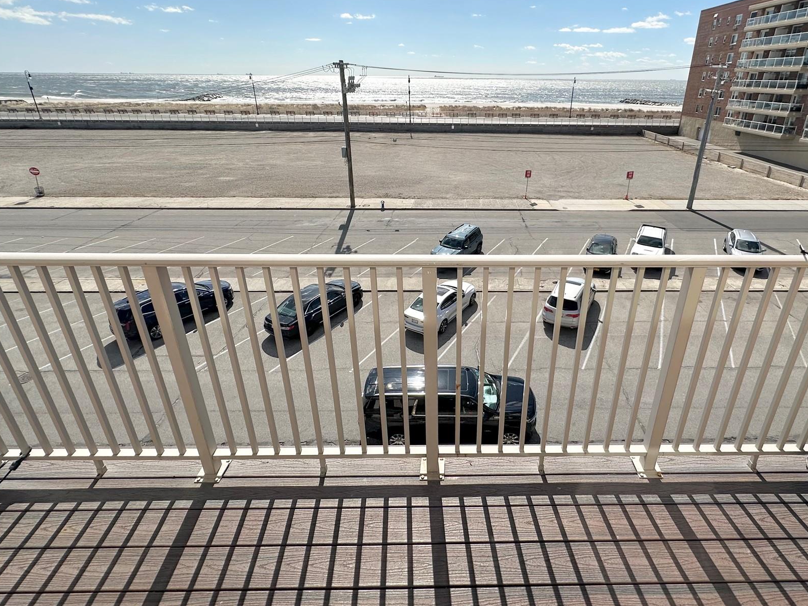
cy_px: 236
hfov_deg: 87.1
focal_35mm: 18
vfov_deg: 70.7
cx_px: 464
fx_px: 420
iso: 50
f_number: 2.2
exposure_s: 1/3610
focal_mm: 2.22
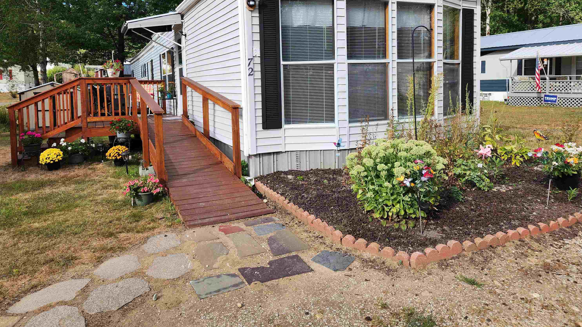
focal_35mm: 26
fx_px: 401
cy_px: 109
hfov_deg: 71.9
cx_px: 289
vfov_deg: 43.7
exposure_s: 1/528
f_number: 1.8
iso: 12
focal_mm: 6.4
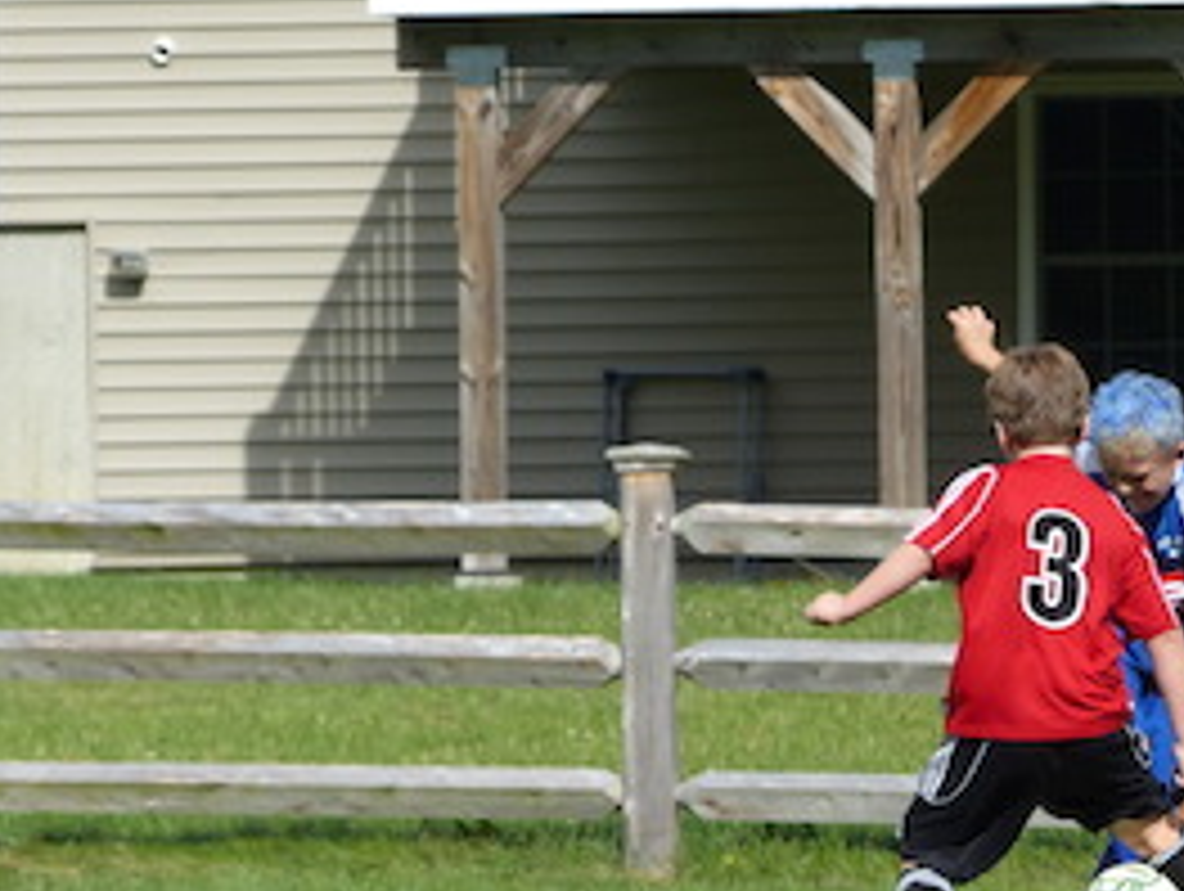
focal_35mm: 601
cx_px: 1047
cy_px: 796
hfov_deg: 3.3
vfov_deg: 2.5
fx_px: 20585
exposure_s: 1/1000
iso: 100
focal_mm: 53.4
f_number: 4
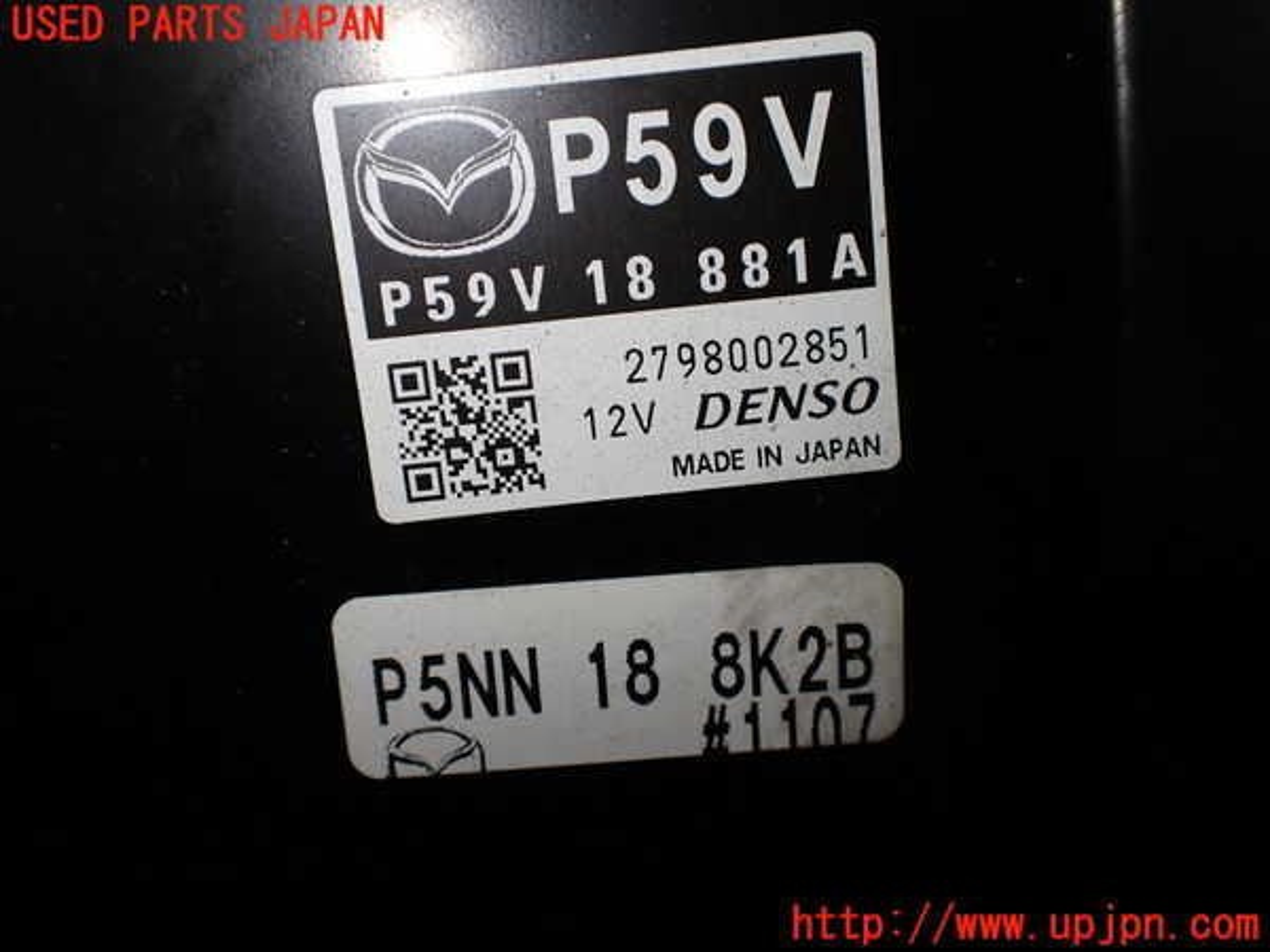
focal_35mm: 30
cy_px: 476
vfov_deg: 46.8
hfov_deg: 60.0
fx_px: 1101
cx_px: 635
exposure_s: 1/200
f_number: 2.3
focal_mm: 5.4
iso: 100
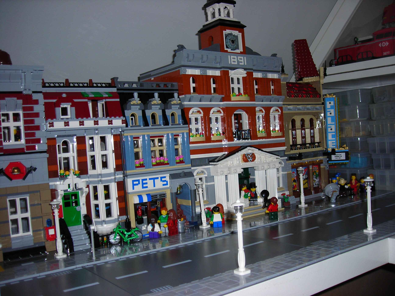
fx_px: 434
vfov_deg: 37.7
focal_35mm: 38
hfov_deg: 49.0
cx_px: 198
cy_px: 148
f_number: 3.2
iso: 50
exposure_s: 1/60.1
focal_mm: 6.3
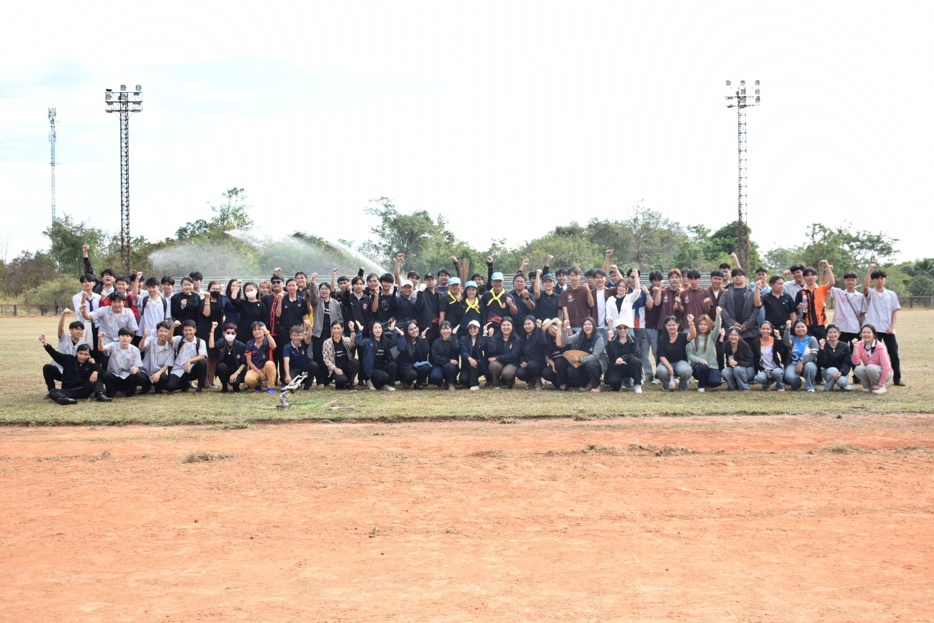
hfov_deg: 47.9
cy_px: 312
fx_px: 1051
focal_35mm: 40
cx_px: 467
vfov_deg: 33.0
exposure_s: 1/500
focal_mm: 27
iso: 320
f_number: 5.6
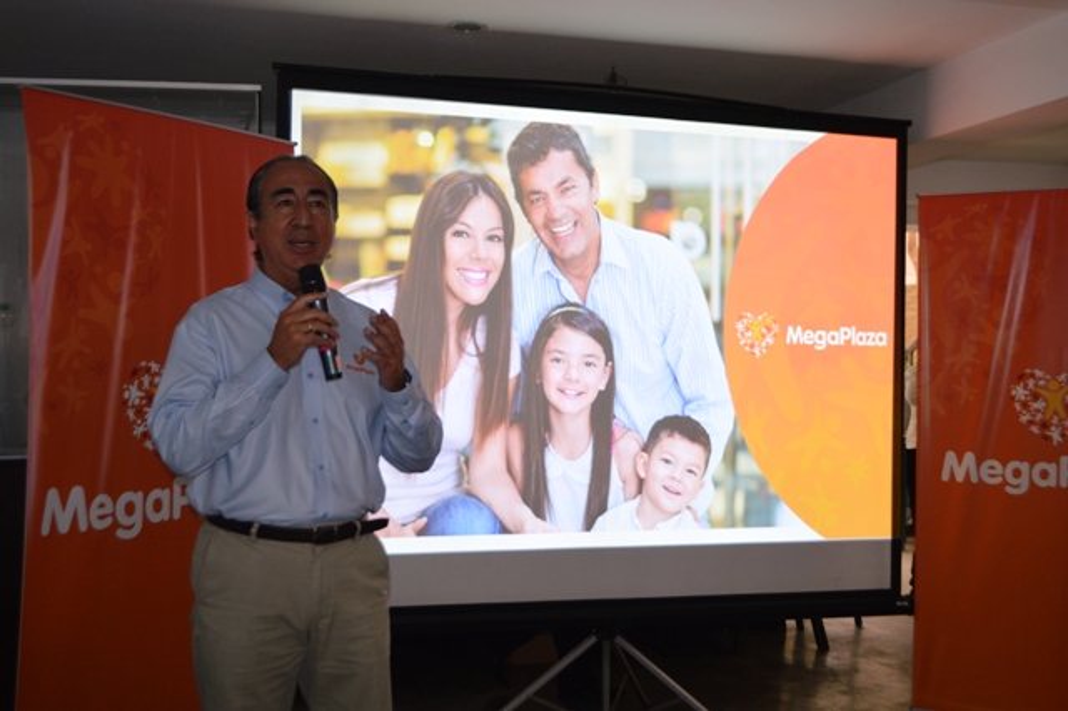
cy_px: 356
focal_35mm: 42
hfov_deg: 46.4
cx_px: 534
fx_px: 1245
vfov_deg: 31.9
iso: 450
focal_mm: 28
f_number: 4.5
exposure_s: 1/60
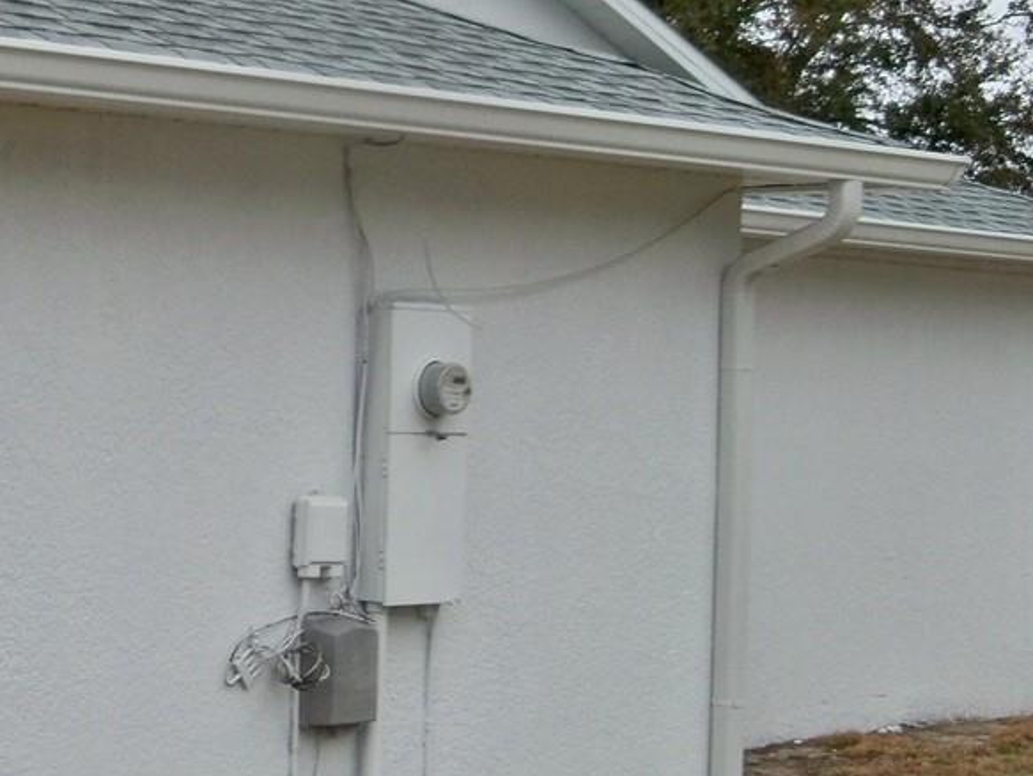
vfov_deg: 15.4
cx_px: -184
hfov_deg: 19.3
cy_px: 381
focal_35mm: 96
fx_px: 2867
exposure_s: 1/100
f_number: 3.5
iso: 64
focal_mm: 6.2
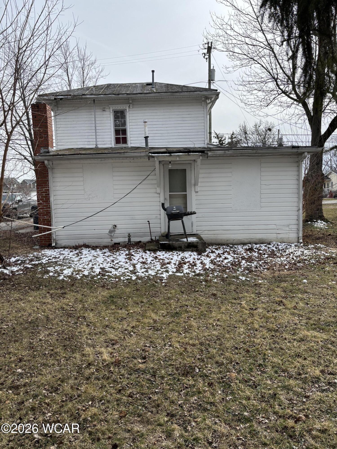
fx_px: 337
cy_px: 224
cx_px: 168
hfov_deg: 53.1
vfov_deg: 67.3
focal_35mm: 26
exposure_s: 1/2105
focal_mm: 5.96
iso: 50
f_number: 1.6
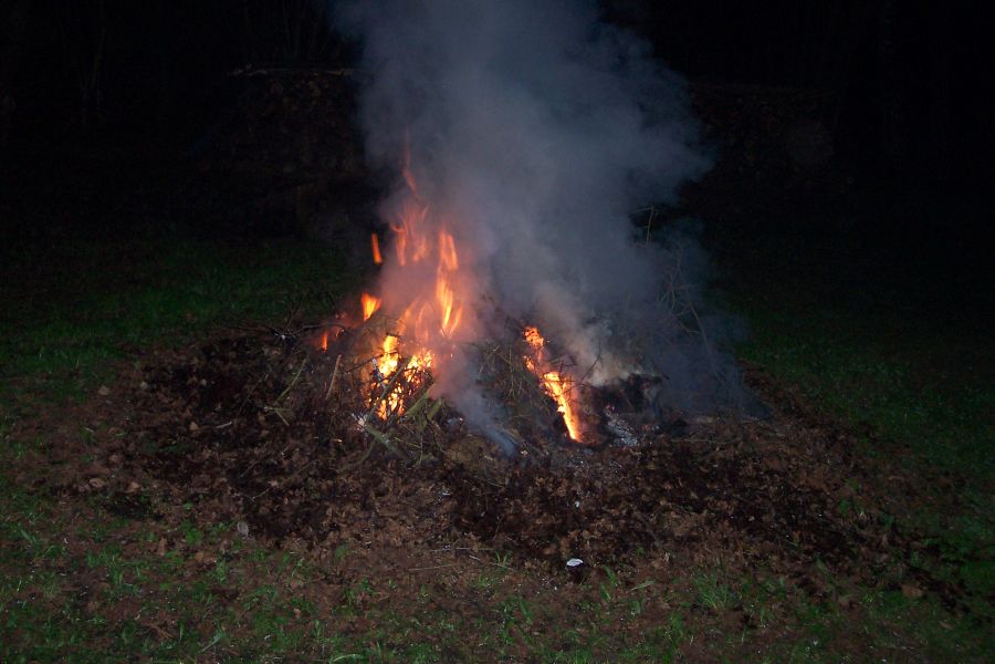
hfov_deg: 50.7
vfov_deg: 35.1
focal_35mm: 38
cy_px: 332
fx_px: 1050
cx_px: 498
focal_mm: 8
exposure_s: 1/30
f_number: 2.8
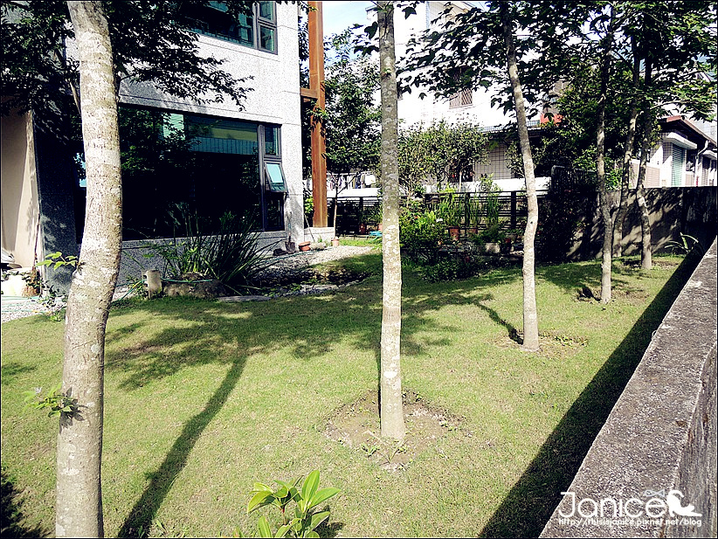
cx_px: 359
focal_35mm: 24
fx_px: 498
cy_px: 270
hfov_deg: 71.6
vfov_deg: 56.8
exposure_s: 1/500
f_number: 2.8
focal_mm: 4.3
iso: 100
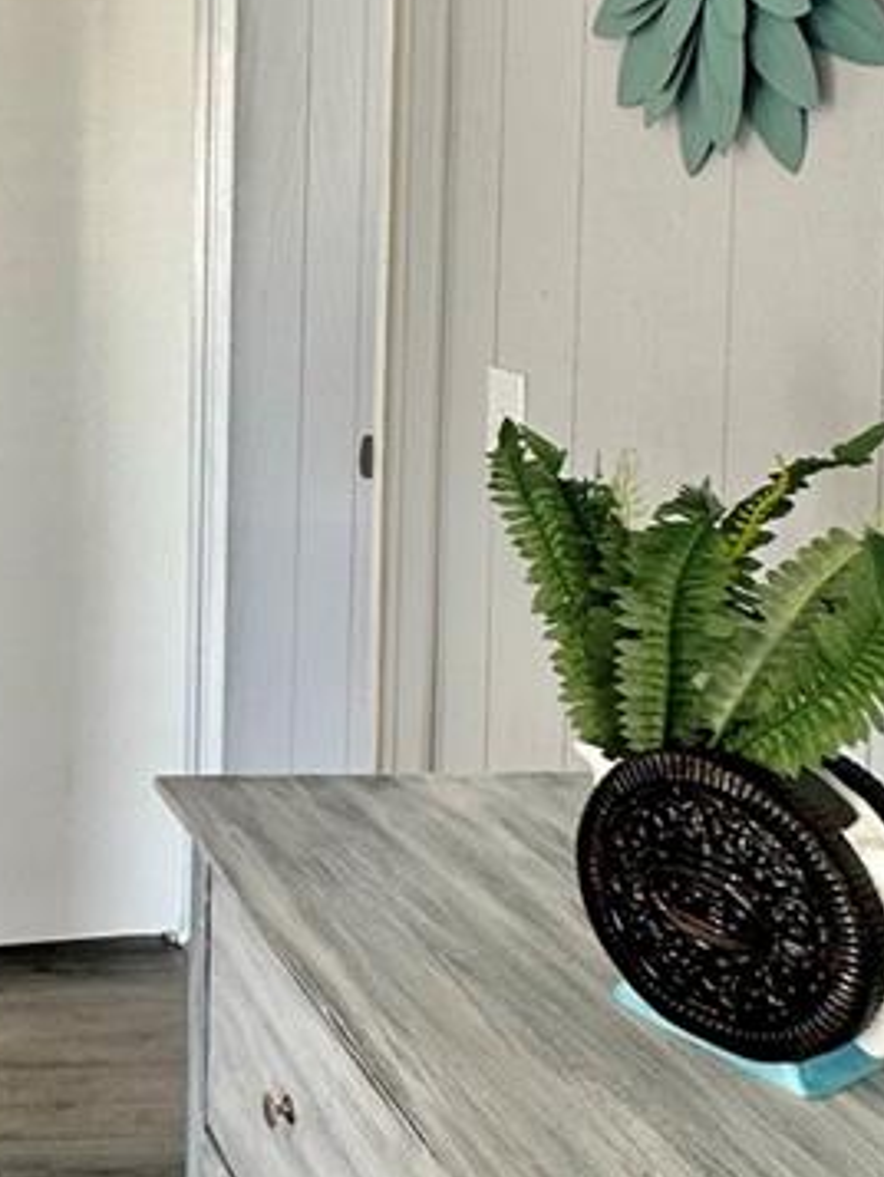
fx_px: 1599
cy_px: 237
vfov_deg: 38.9
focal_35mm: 47
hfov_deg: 25.8
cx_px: -307
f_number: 2.2
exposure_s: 1/99
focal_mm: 2.22
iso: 64
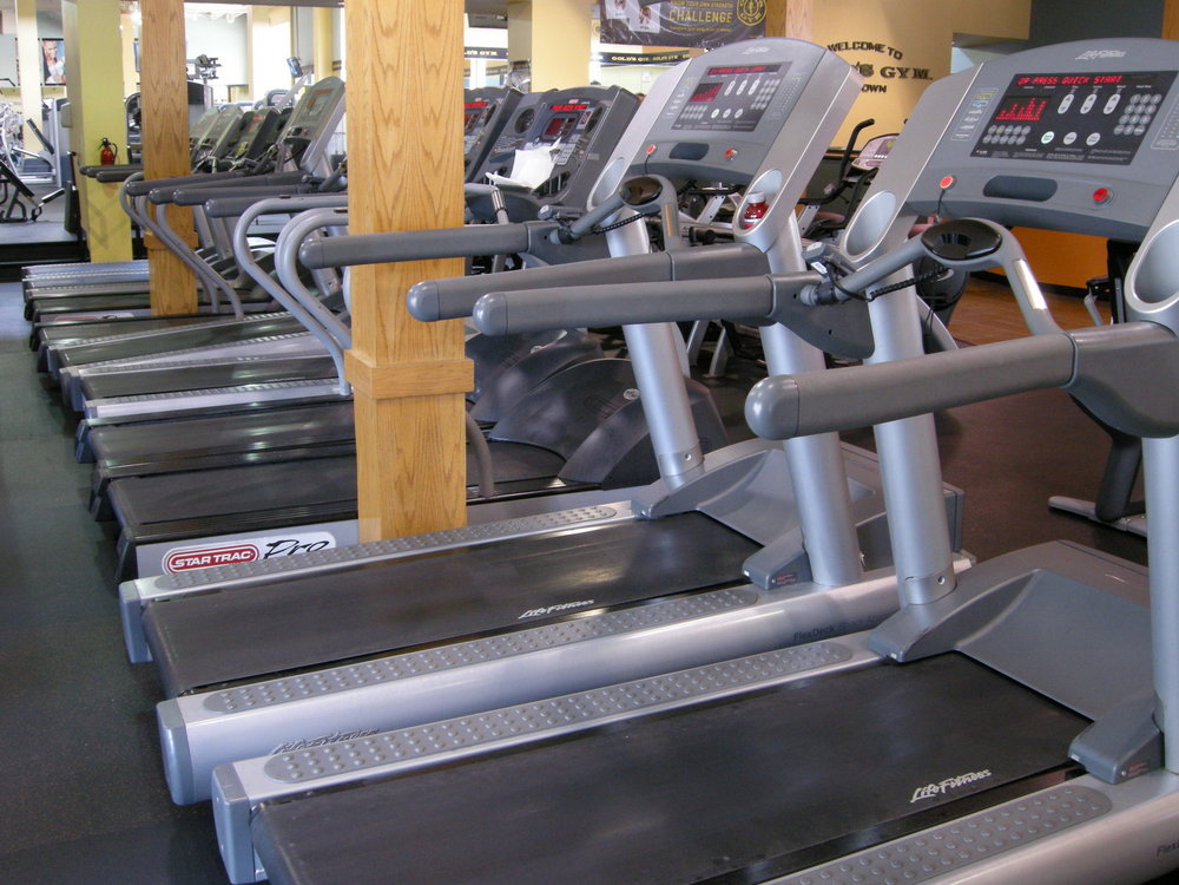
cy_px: 442
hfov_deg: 52.6
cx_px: 590
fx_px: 1192
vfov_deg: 40.7
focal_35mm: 35
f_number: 5.4
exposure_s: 1/4
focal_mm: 7.5
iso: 200
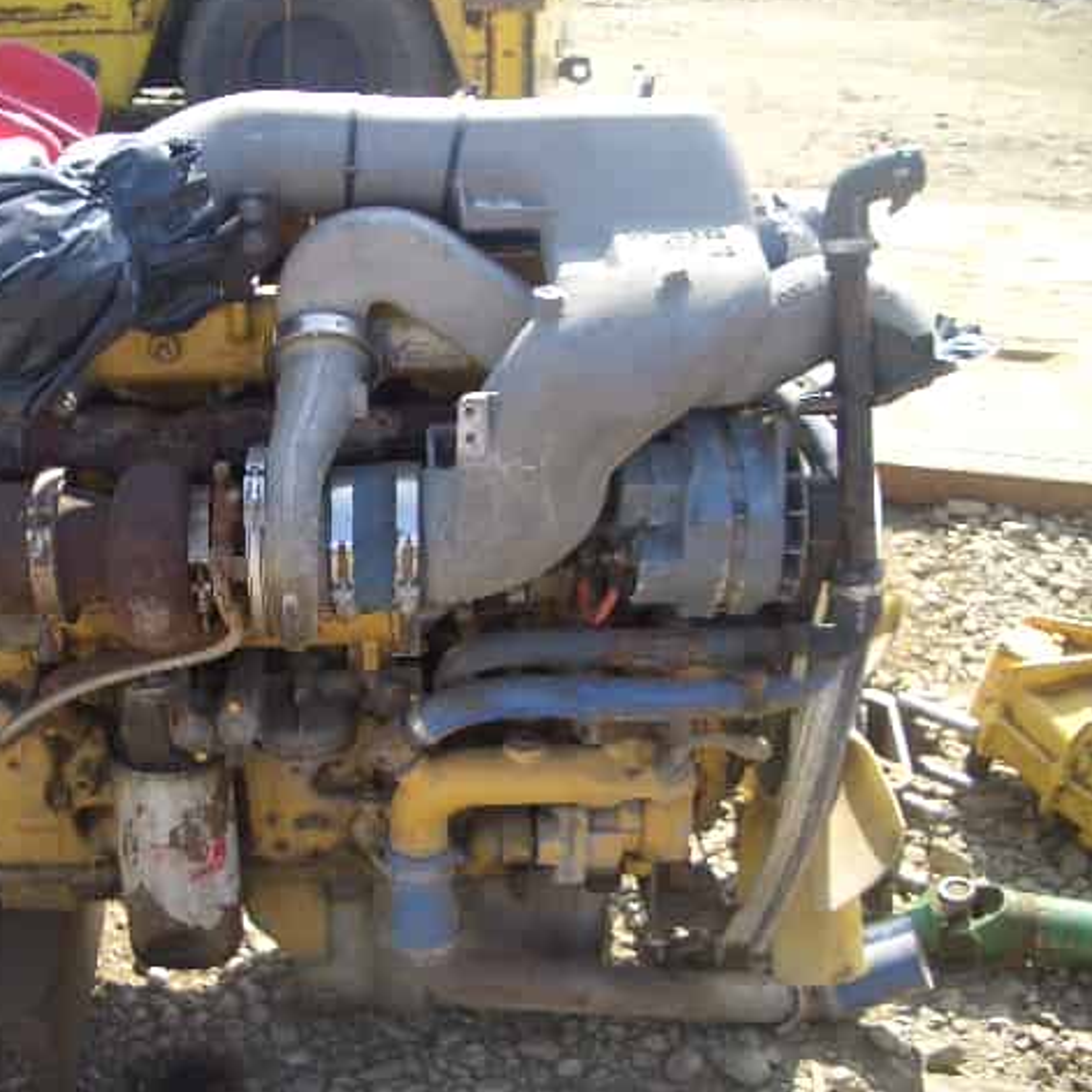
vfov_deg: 40.0
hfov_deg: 39.5
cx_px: 355
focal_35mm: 42
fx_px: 1499
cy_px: 540
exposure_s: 1/250
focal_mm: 5.8
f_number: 2.6
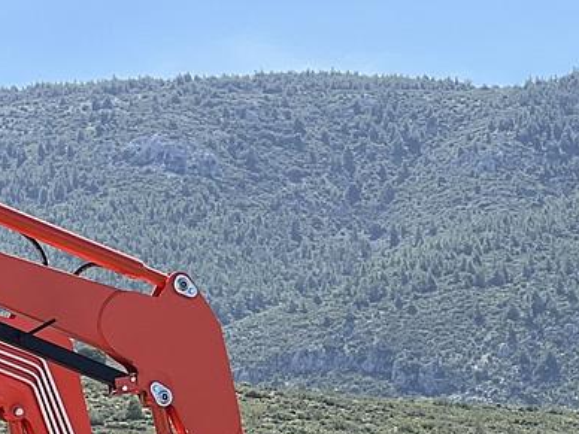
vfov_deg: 6.2
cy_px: 646
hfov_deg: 8.3
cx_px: 270
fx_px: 3981
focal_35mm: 238
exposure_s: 1/280
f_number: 2.8
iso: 25
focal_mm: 9
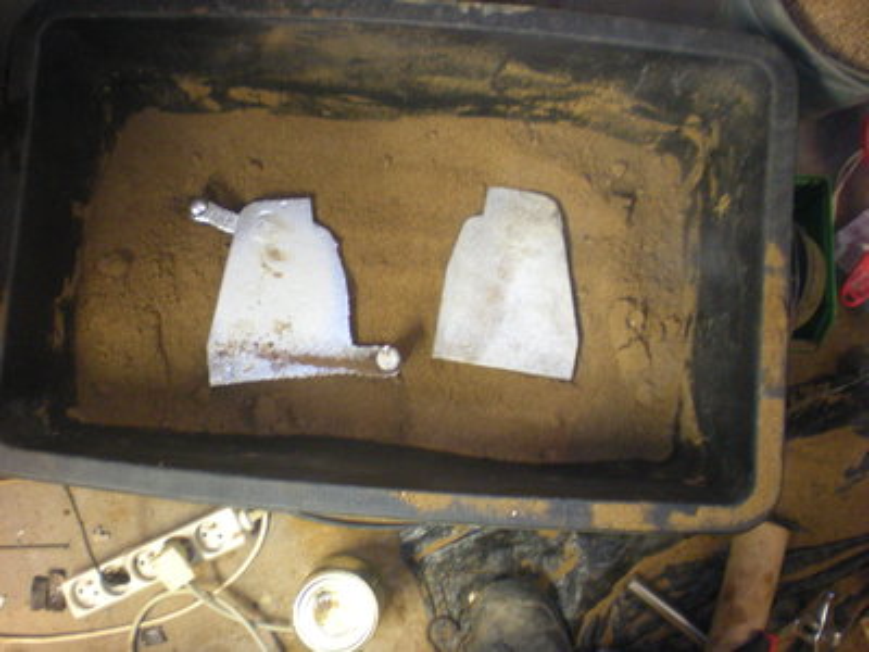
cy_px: 326
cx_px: 434
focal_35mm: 38
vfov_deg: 37.7
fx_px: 954
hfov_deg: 49.0
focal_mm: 6.3
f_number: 3.1
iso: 332
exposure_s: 1/8
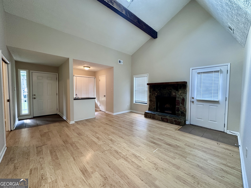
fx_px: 102
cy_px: 94
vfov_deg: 85.7
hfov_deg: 102.1
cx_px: 126
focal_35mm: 14
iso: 200
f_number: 2.2
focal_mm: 2.22
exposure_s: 1/60
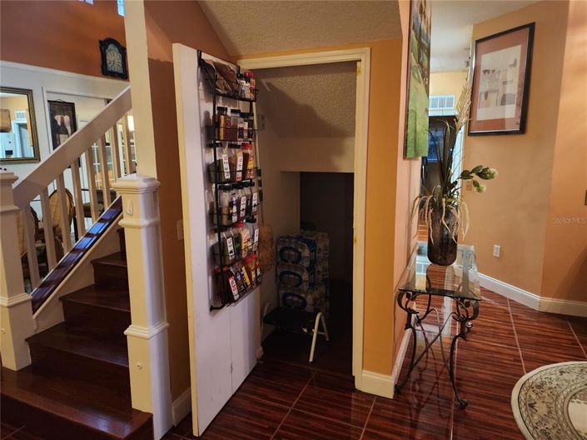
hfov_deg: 74.0
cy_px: 220
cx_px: 294
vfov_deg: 58.8
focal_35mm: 23
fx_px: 390
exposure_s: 1/24
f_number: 1.8
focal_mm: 6.4
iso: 640
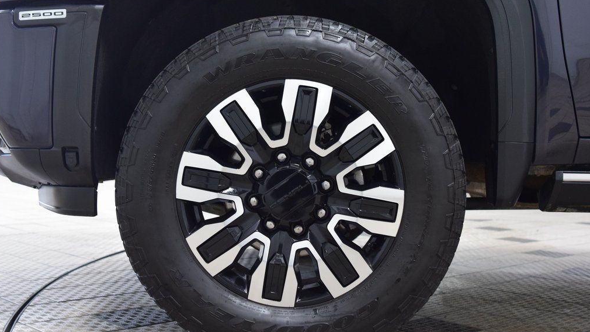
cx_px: 293
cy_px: 185
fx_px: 798
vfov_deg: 23.5
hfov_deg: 40.6
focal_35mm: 51
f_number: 4
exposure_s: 1/60
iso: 1600
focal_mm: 32
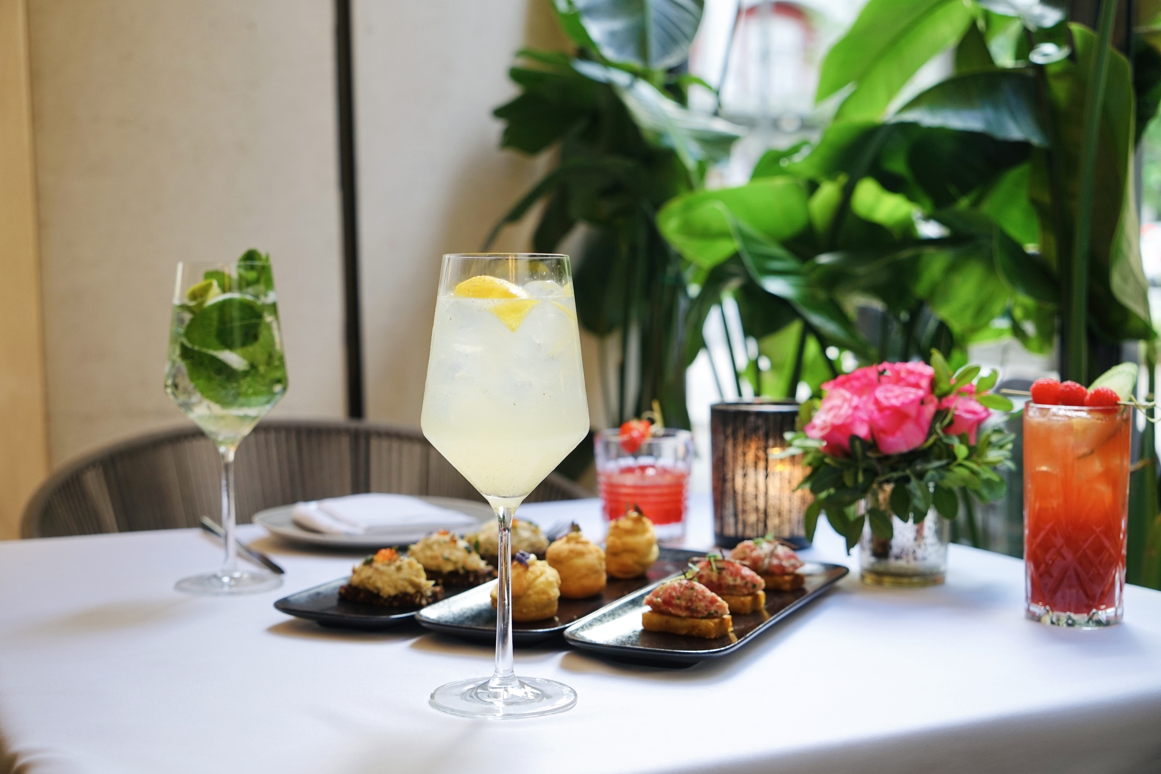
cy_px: 387
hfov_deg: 42.7
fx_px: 1483
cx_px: 580
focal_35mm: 46
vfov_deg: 29.2
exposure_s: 1/60
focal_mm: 46
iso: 200
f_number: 4
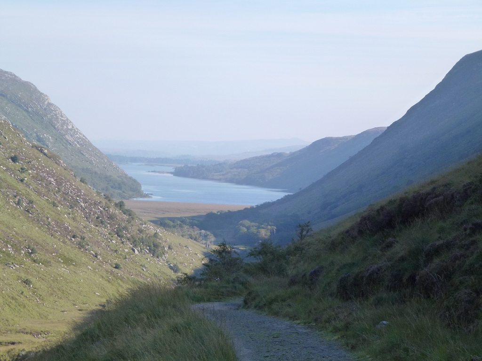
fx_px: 1824
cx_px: 241
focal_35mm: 131
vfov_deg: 11.3
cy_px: 180
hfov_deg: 15.1
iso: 160
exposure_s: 1/320
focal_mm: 23.4
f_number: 5.2
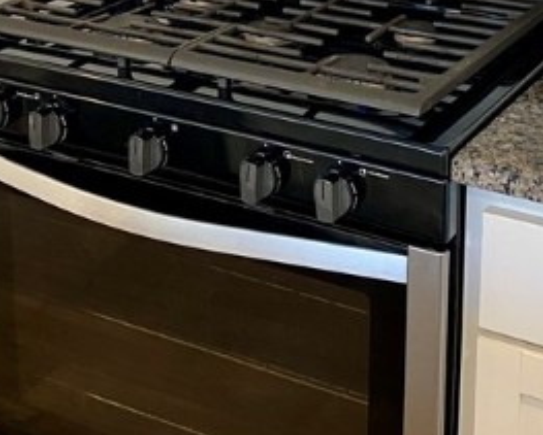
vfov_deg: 19.6
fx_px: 1191
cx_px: 250
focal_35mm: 74
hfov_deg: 25.7
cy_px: -72
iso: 320
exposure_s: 1/60
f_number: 1.8
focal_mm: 4.25
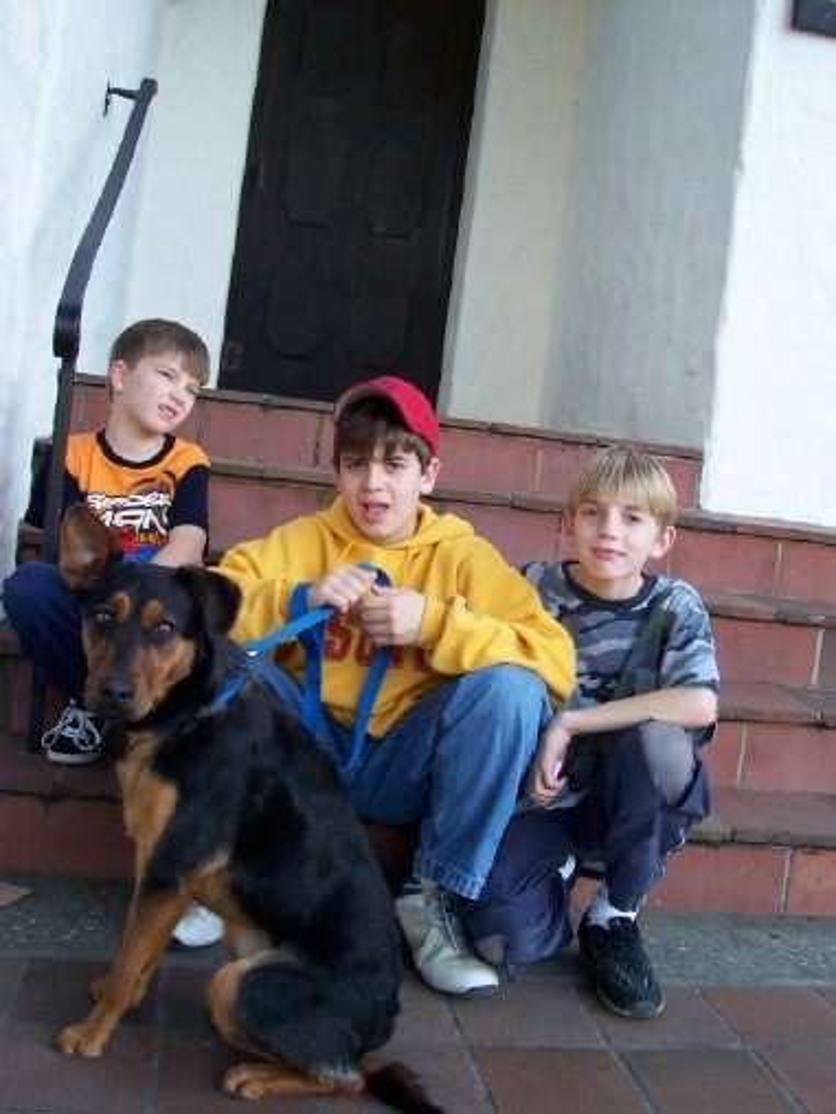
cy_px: 557
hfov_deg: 38.7
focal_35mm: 37
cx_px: 418
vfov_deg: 50.1
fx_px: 1191
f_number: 2.8
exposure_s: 1/60
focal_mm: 5.6
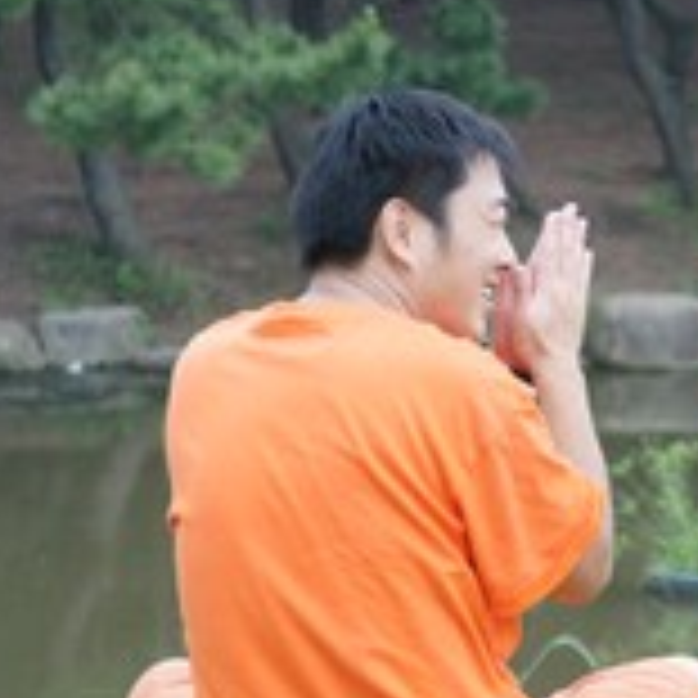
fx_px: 5889
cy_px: 340
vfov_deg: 6.8
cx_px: 703
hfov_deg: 6.8
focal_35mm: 258
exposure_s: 1/160
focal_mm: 75
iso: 800
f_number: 5.6
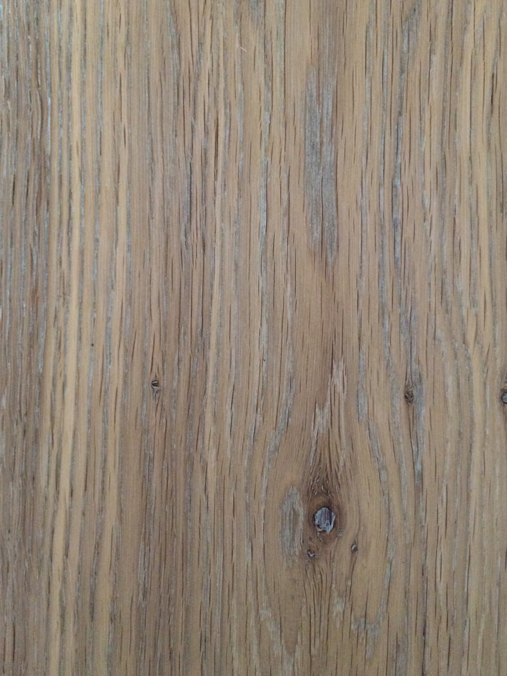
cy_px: 307
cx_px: 266
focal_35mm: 33
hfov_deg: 42.9
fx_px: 644
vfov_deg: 55.3
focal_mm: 4.15
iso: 320
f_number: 2.2
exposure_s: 1/20
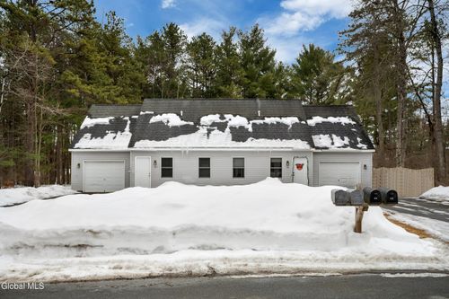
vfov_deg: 46.4
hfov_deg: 65.5
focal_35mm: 28
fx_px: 349
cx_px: 224
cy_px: 150
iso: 250
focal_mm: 28
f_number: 4.5
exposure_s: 1/500
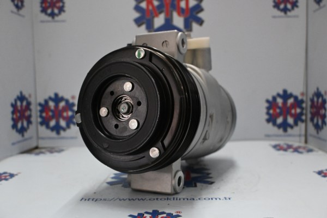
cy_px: 109
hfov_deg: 53.1
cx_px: 164
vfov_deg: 36.9
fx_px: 327
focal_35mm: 36
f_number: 4.2
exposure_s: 1/125
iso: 3200
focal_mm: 24
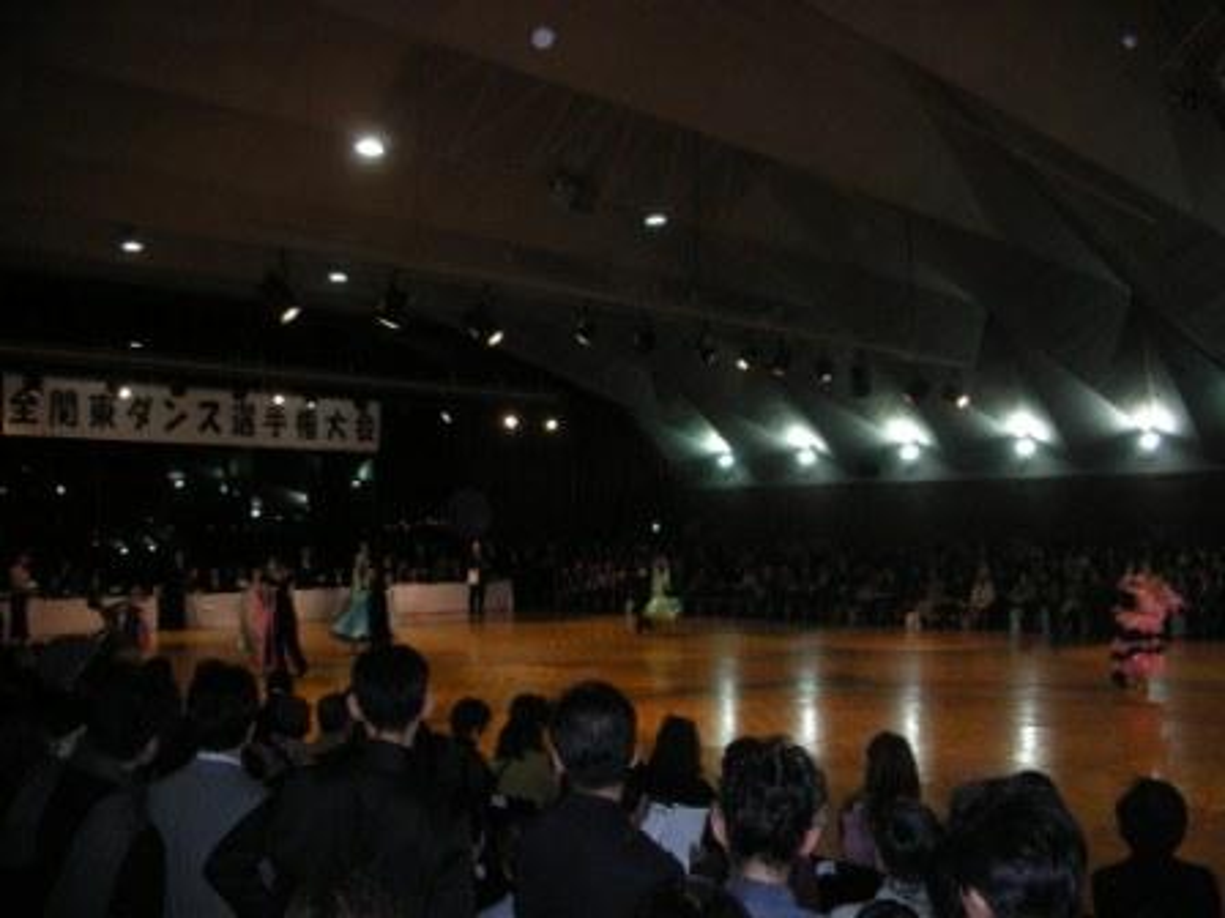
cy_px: 459
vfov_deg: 40.7
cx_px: 612
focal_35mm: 35
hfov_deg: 52.6
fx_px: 1239
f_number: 3
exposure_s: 1/60.1
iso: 200
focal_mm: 5.8
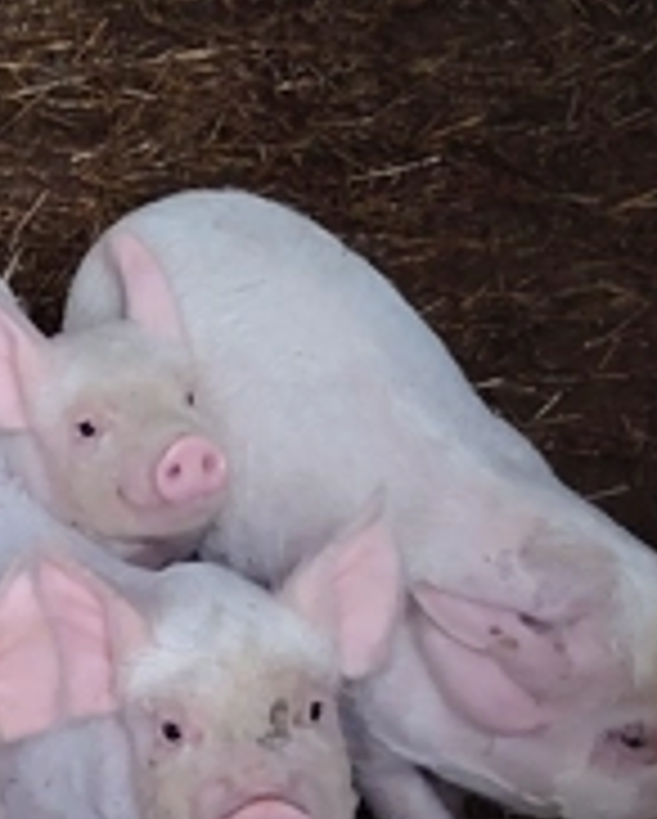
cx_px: 58
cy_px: 670
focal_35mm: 105
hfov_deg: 14.5
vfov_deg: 18.1
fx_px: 2548
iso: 1931
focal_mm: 5.25
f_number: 1.75
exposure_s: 1/100
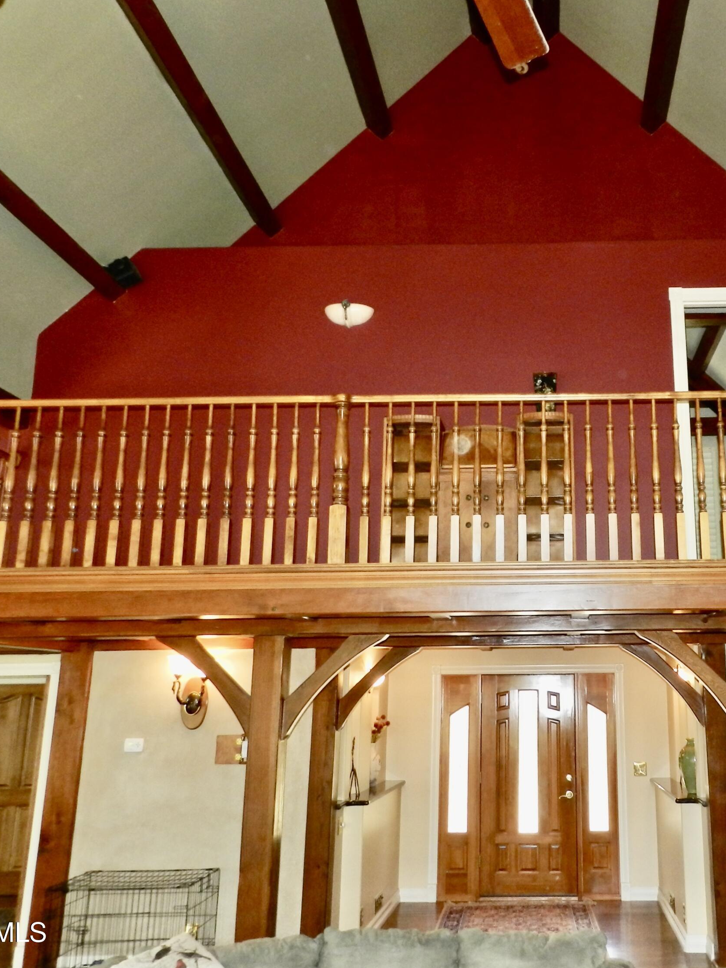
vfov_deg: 58.3
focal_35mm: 31
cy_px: 487
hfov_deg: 44.1
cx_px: 537
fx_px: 867
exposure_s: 1/30
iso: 320
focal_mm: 4
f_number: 3.4
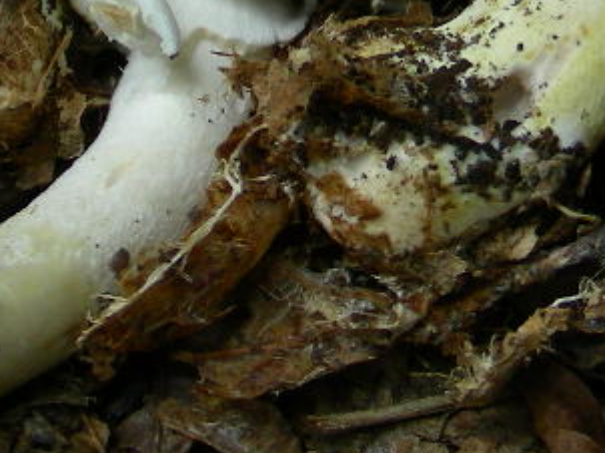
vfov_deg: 11.0
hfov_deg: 15.2
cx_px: 465
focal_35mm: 129
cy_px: -245
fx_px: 2253
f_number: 3.5
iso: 50
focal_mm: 6.3
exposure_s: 1/24.7
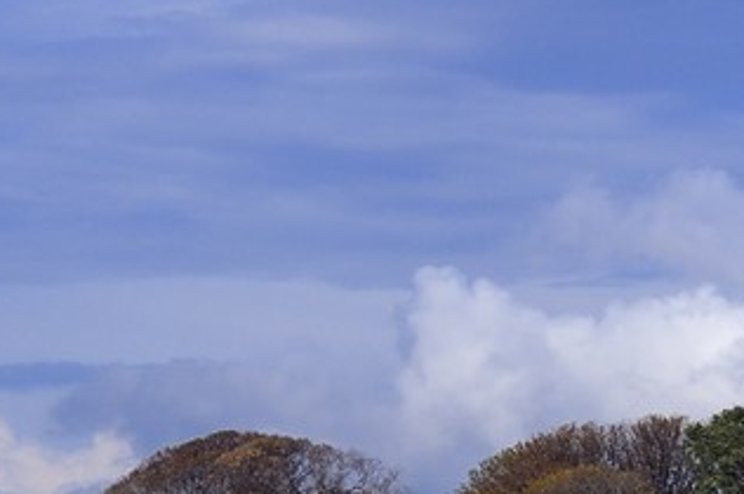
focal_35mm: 395
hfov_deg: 5.1
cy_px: 541
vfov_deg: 3.5
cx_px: 1738
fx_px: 8155
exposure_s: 1/320
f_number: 14
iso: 200
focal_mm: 78
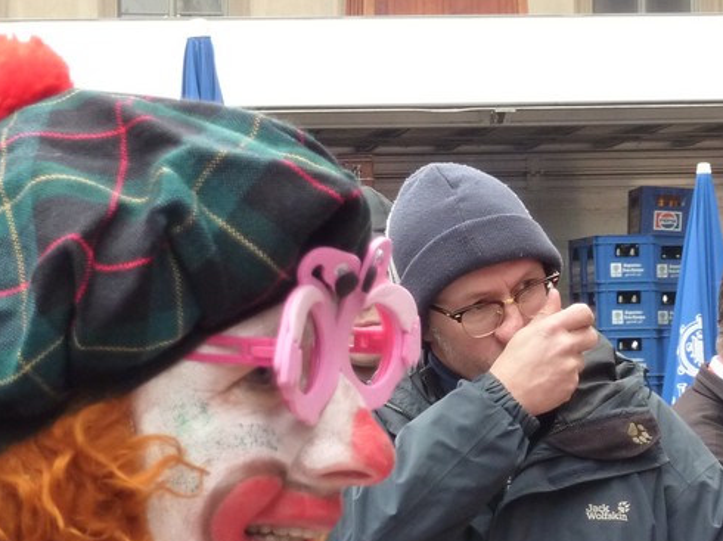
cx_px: 254
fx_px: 3069
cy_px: 392
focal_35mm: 147
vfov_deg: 10.1
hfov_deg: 13.4
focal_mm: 10.3
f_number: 4
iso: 250
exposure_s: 1/80
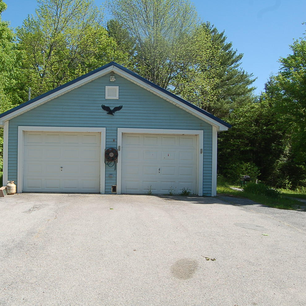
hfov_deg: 46.7
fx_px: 350
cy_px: 153
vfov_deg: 47.2
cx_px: 109
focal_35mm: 35
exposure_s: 1/320
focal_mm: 18
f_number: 9
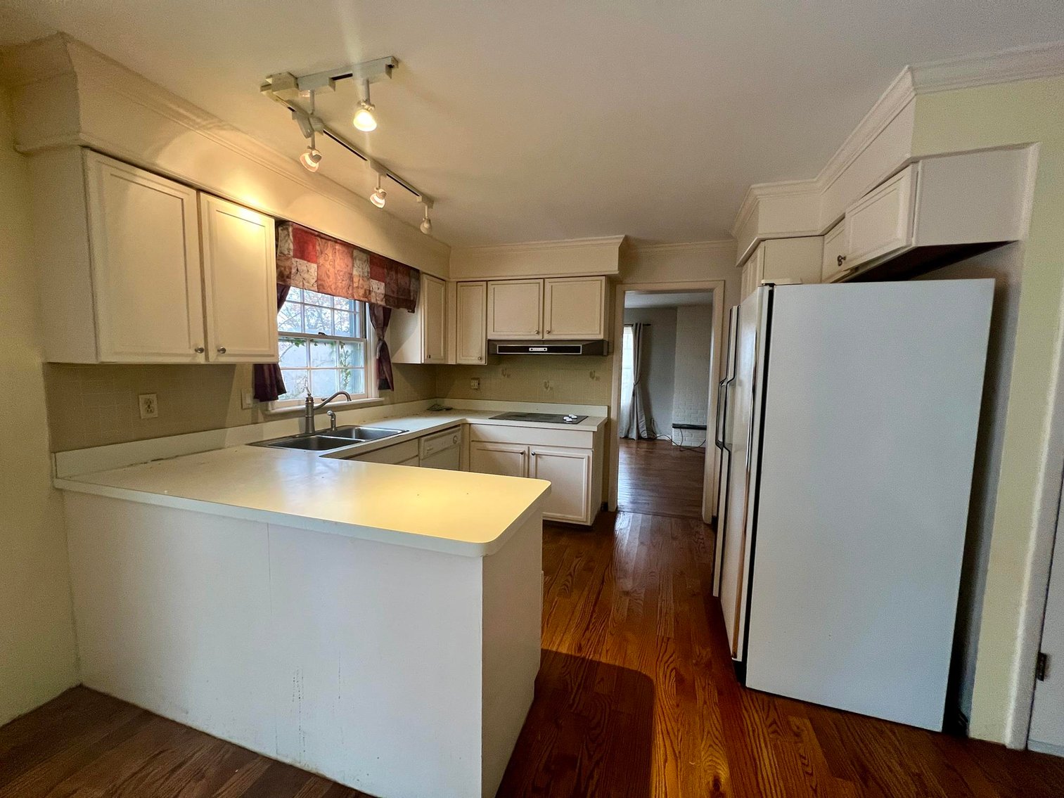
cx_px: 532
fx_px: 400
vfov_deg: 89.9
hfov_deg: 106.2
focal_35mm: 13
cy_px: 399
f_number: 1.8
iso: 200
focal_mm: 1.57
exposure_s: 1/60
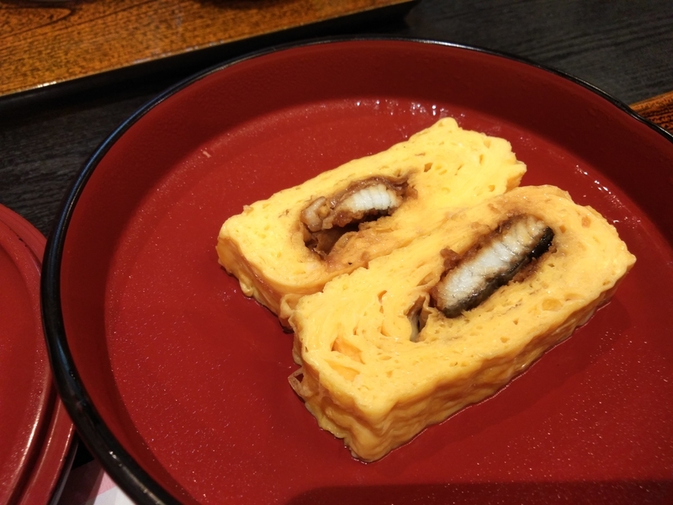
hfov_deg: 67.3
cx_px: 336
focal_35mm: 26
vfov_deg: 53.1
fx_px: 505
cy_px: 252
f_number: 2.2
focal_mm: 3.46
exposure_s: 1/30
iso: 145
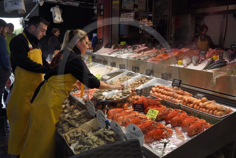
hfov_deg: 63.7
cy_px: 79
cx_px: 118
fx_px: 190
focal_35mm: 29
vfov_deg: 44.9
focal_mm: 29
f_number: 10
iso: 400
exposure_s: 1/160
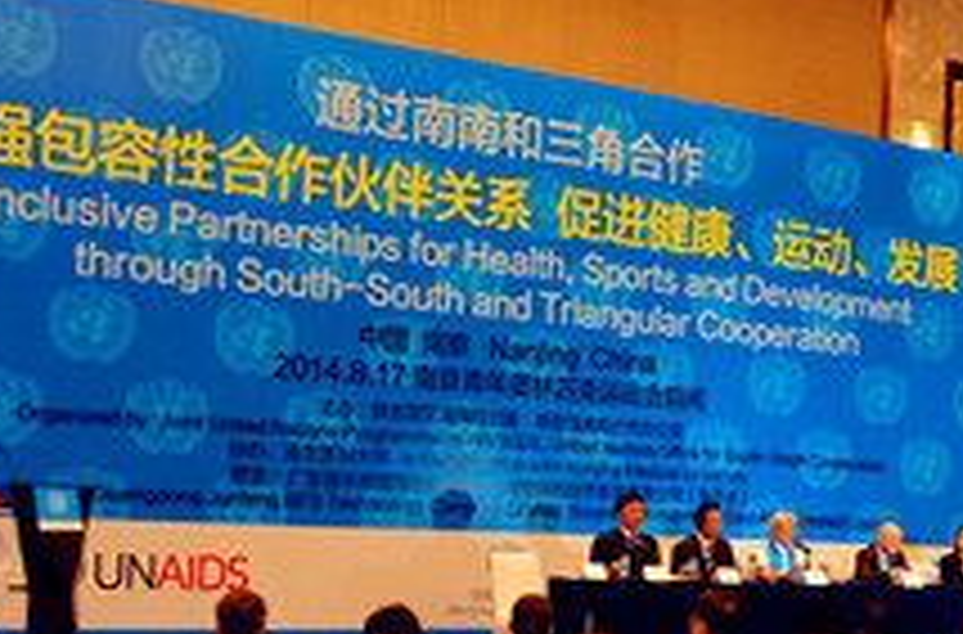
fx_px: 3929
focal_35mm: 147
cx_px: 774
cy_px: 627
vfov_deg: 9.2
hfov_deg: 13.9
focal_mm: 35
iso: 800
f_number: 4.5
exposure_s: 1/60
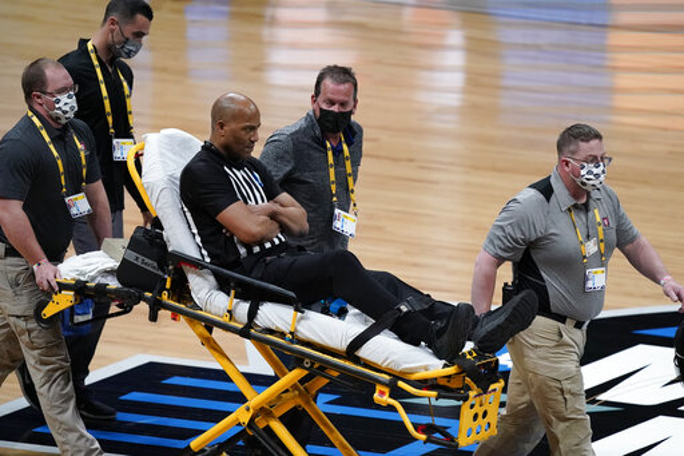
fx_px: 11396
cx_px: 342
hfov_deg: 3.4
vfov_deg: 2.3
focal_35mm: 600
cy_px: 228
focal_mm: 600
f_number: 4
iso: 8000
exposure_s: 1/2000
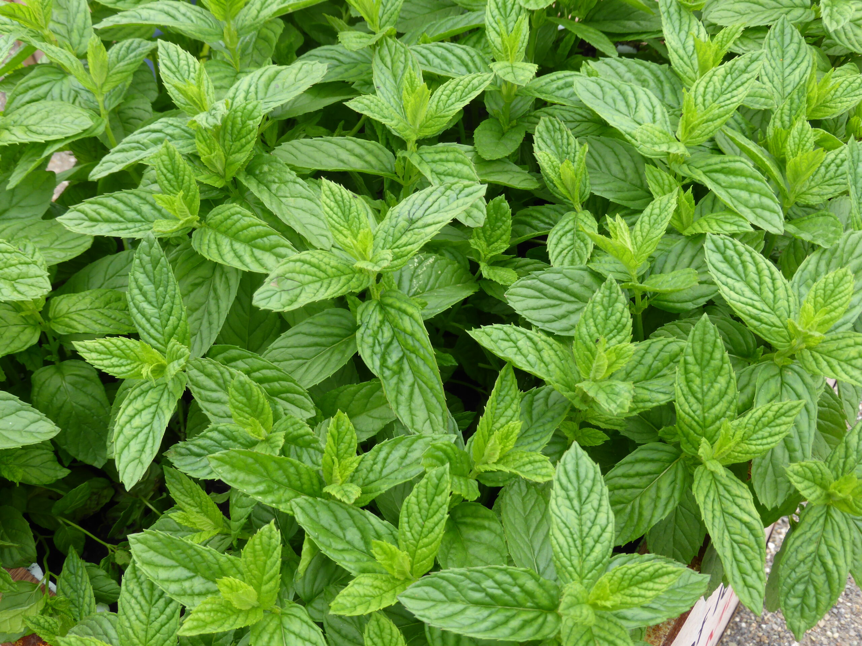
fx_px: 996
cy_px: 323
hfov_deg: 46.8
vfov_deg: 36.0
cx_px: 431
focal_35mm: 40
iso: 100
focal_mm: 6.9
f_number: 3.9
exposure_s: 1/125
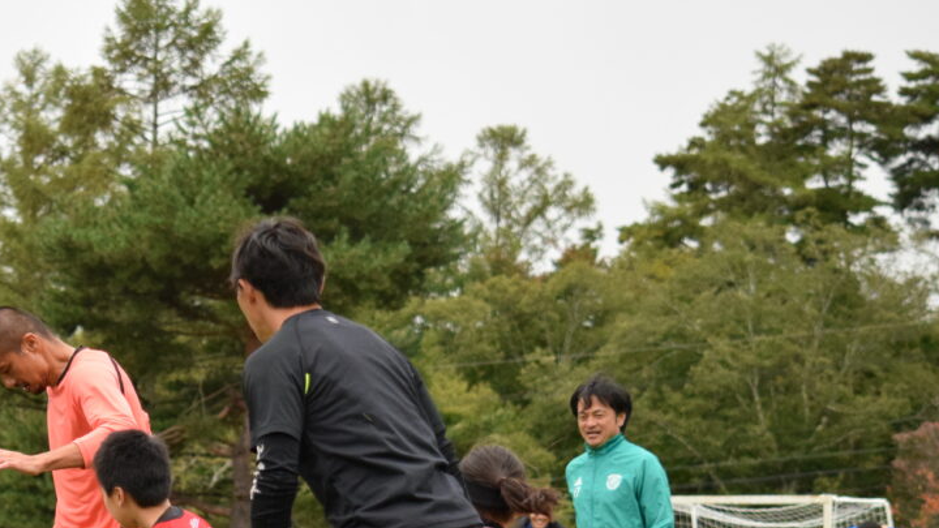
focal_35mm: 193
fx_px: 4805
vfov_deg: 6.3
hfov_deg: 11.1
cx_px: 128
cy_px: 510
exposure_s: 1/4000
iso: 1600
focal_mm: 68
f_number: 5
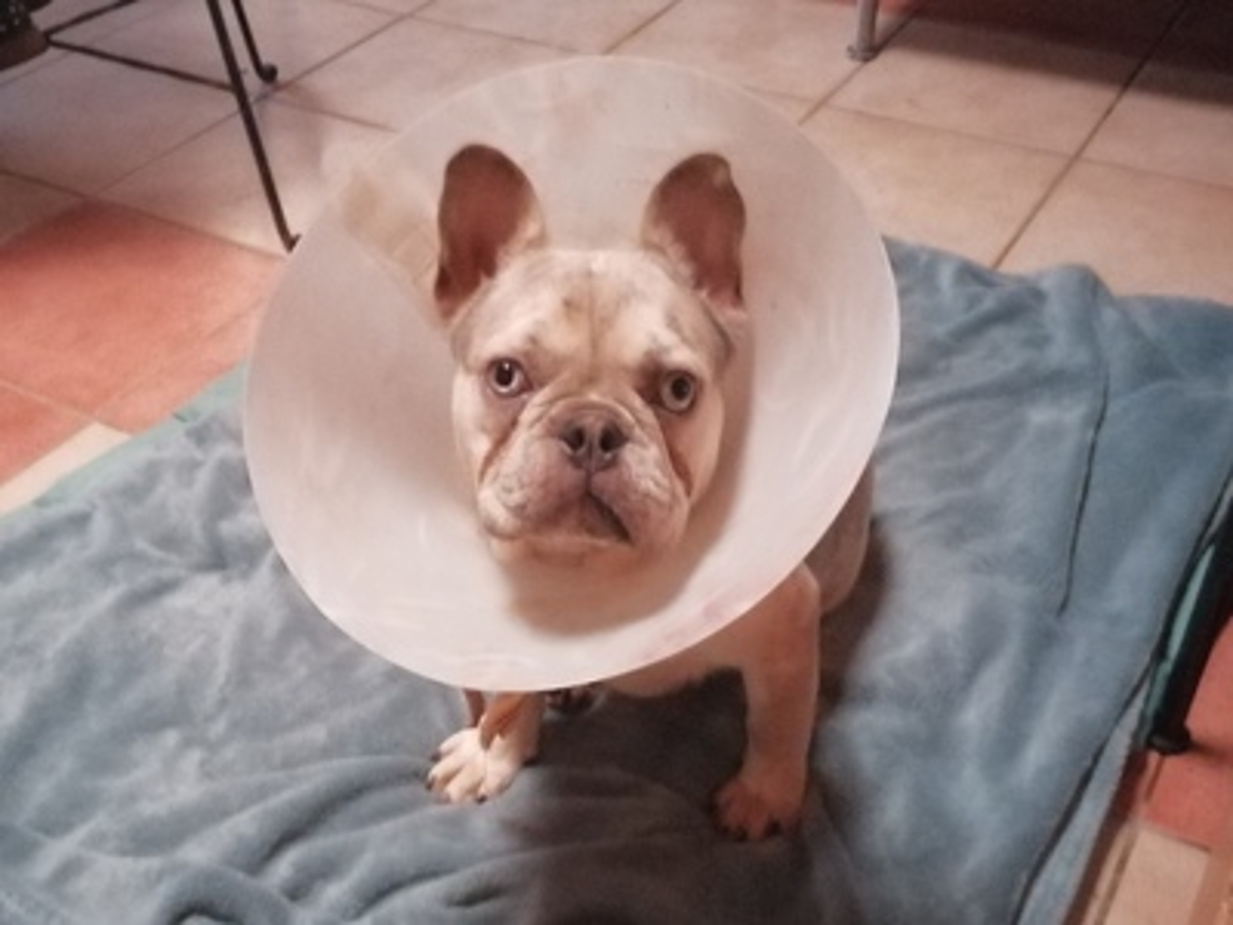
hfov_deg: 67.3
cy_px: 462
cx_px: 616
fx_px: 926
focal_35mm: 26
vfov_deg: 53.1
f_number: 1.8
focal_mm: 5.3
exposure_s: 1/14.3
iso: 3200
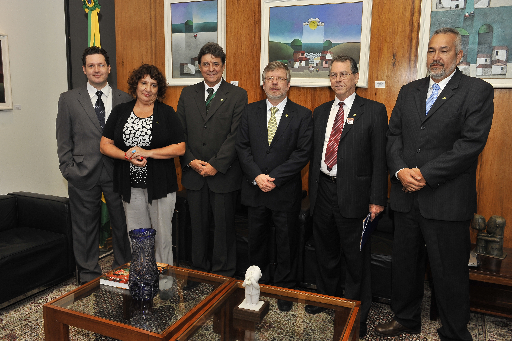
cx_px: 256
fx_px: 455
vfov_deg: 41.1
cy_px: 170
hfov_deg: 58.7
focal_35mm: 32
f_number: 7.1
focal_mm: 32
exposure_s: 1/60
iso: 800
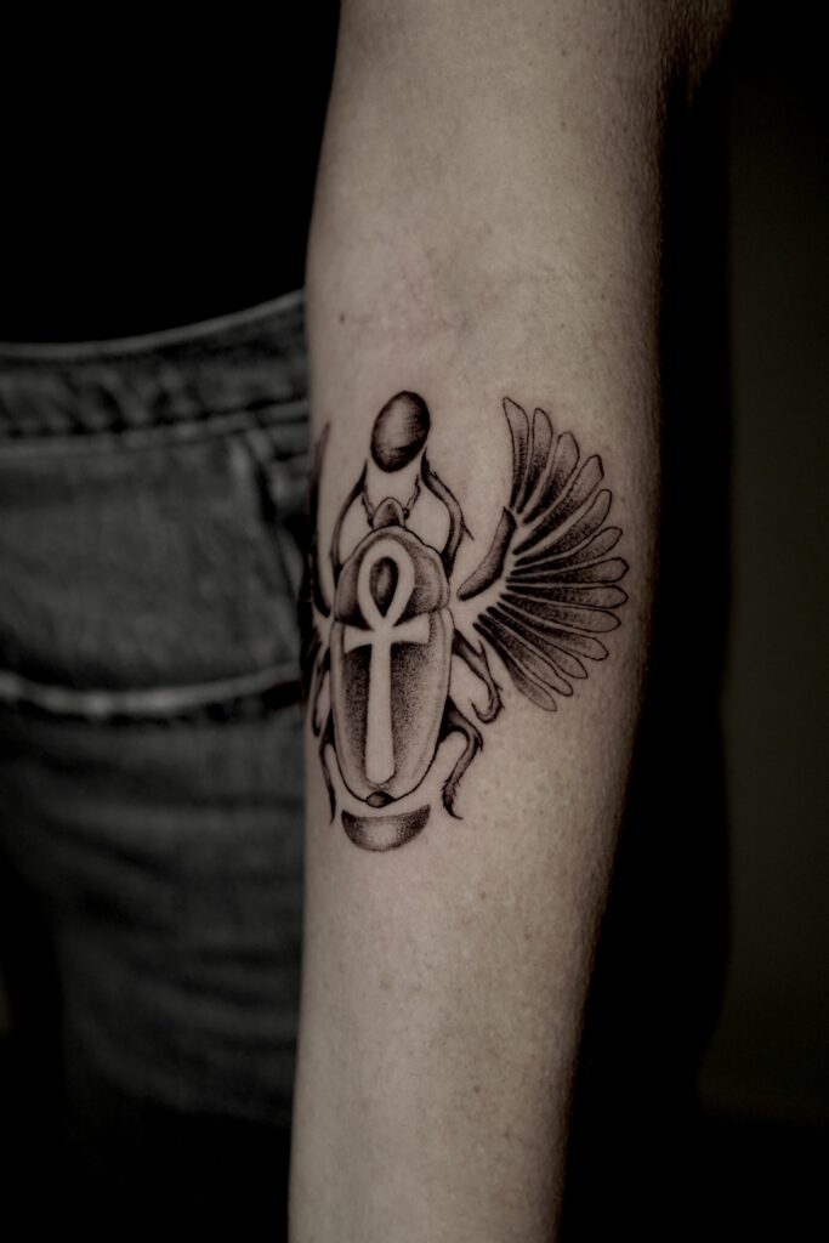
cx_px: 414
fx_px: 1726
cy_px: 622
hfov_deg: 27.0
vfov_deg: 39.6
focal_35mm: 50
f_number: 2.8
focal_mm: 50
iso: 1600
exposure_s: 1/400
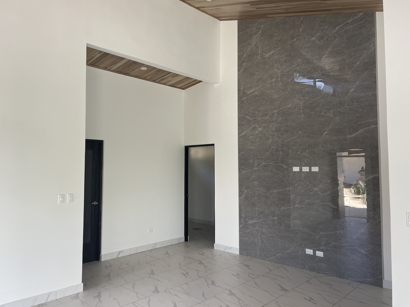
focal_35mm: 27
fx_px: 320
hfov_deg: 65.3
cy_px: 148
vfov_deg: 51.3
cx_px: 201
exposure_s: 1/121
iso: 64
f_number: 1.6
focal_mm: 4.2
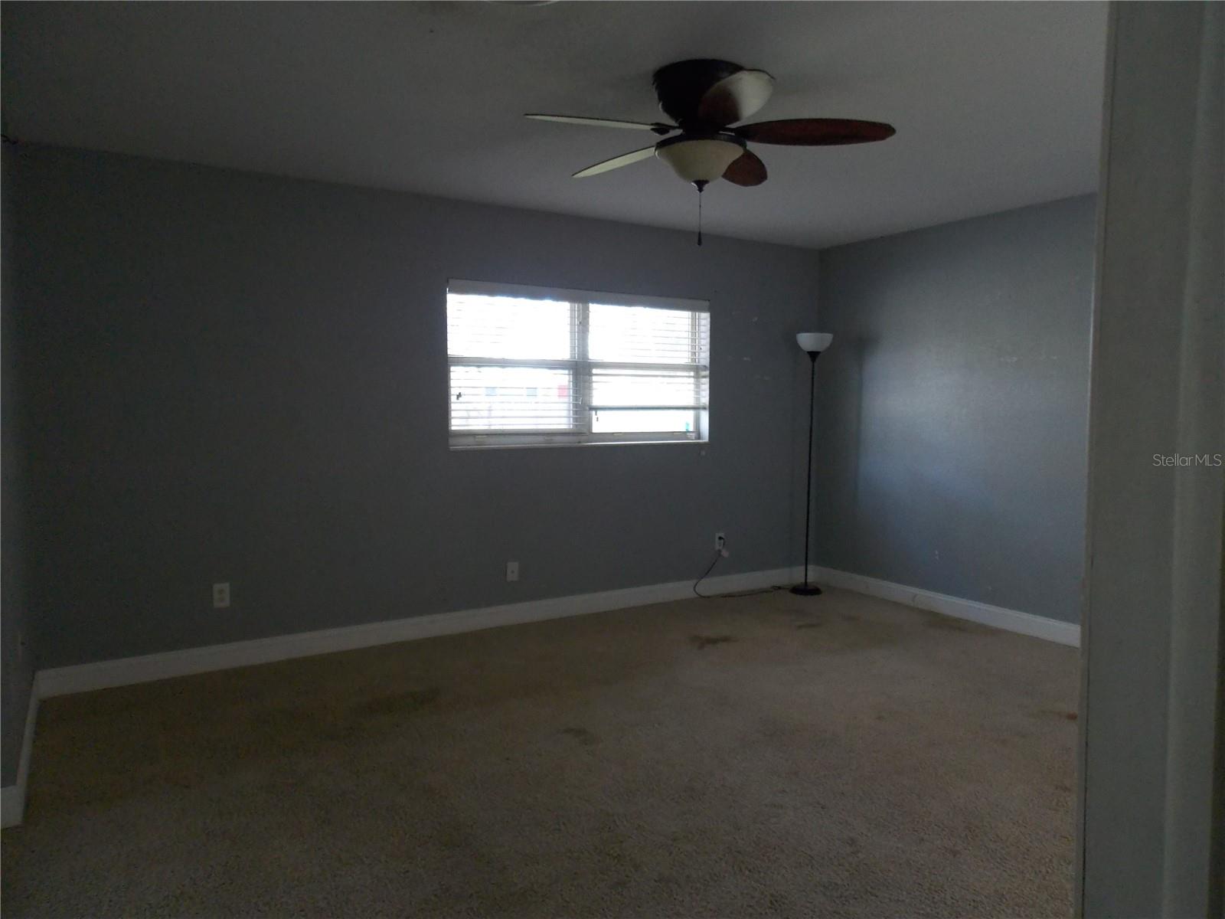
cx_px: 612
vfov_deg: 56.8
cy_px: 460
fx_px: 849
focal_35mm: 24
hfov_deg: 71.6
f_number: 3.1
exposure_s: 1/30
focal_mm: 4.3
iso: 250
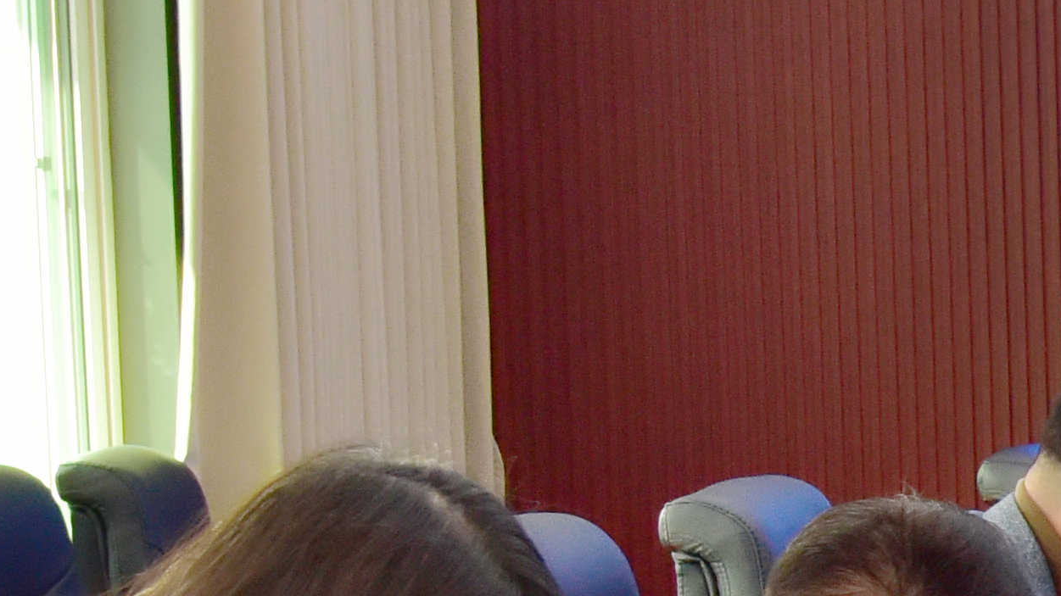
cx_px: 2231
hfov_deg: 10.5
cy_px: 664
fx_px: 5203
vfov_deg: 6.5
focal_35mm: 185
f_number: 7.1
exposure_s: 1/200
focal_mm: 30
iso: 1600
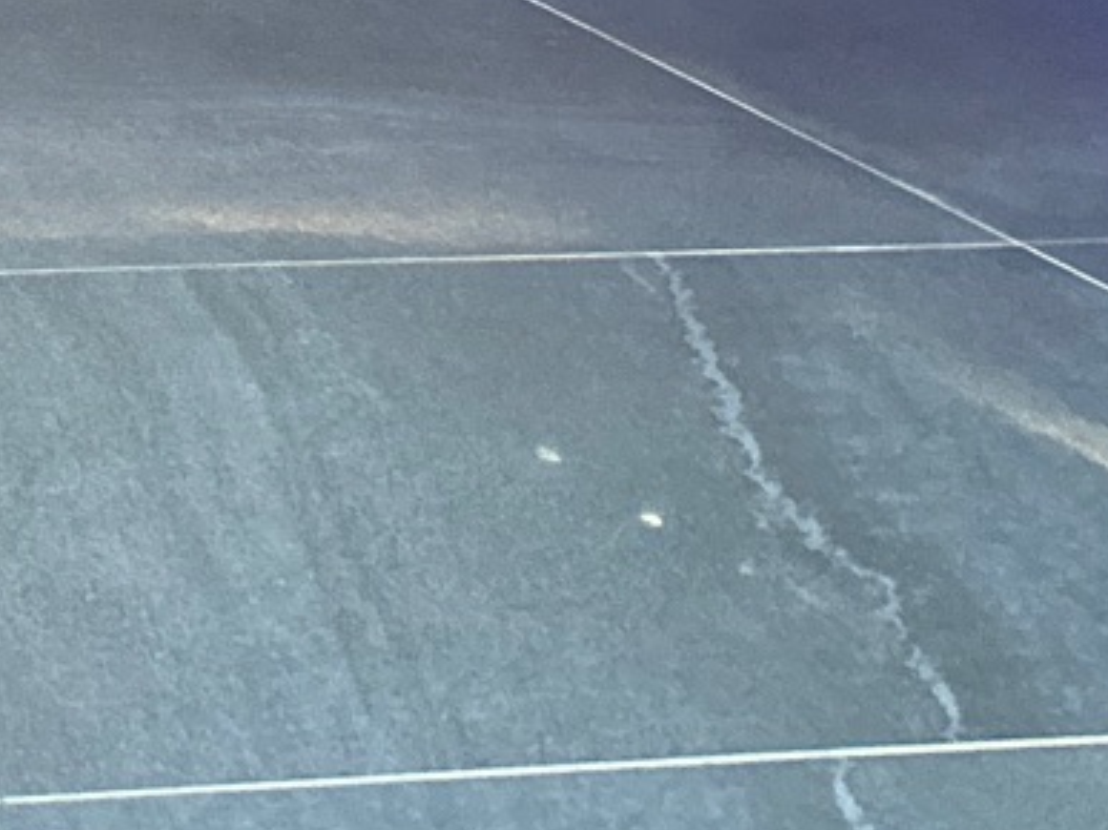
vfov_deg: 10.2
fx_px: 3968
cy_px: -1222
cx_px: -1649
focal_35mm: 124
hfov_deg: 12.2
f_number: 1.78
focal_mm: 6.86
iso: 400
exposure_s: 1/60
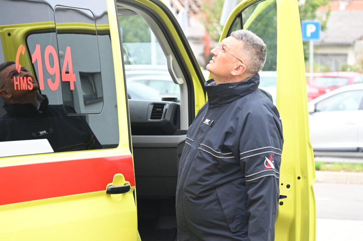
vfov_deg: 10.1
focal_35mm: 135
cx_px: 182
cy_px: 120
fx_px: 1360
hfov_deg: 15.2
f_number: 6.3
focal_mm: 135
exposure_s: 1/160
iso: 640
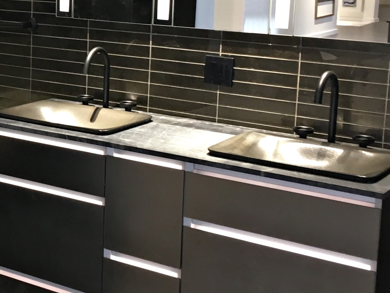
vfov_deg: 18.6
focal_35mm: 79
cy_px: 81
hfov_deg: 23.3
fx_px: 890
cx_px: -35
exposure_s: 1/30
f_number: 2.2
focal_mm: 4.15
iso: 80
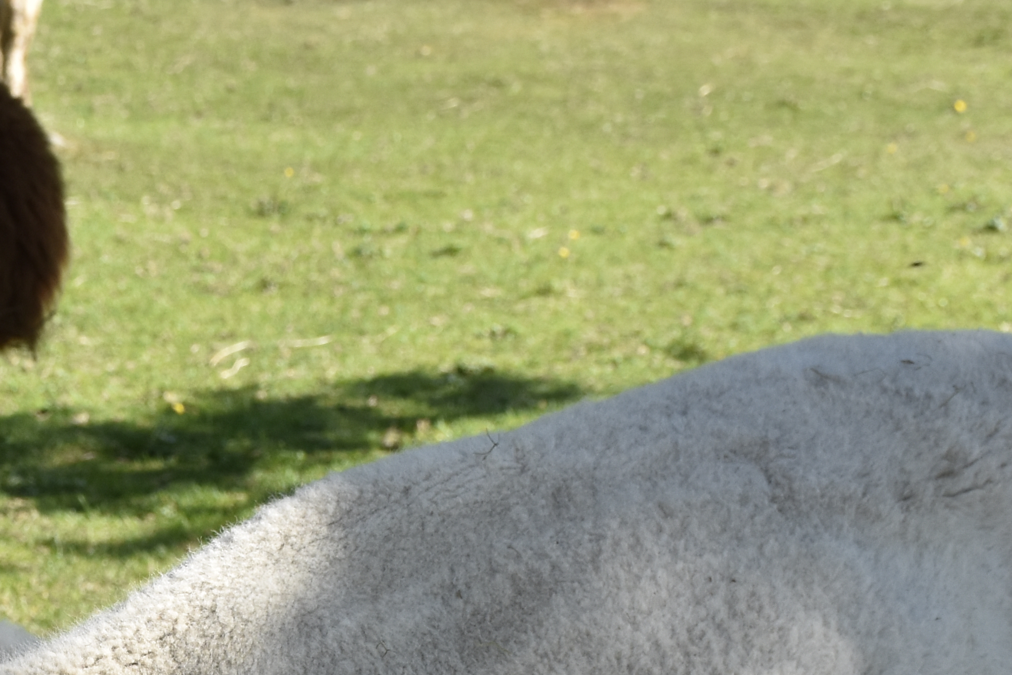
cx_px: -35
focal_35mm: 171
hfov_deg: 11.9
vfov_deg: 8.0
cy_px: 810
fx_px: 4806
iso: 400
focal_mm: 38
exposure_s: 1/500
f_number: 8
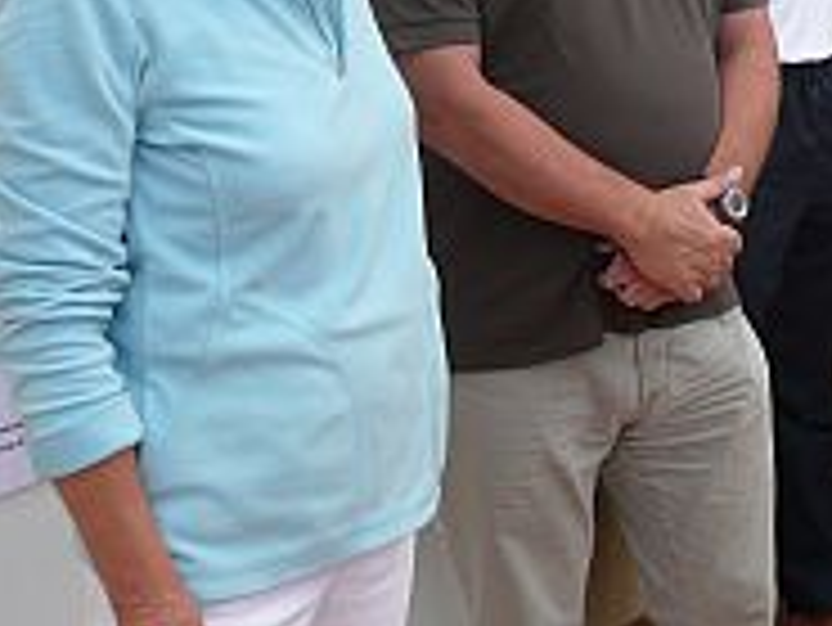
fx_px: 1972
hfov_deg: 22.6
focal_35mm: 82
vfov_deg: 17.8
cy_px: 81
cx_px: 890
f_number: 3.8
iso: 100
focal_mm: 6.2
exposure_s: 1/200
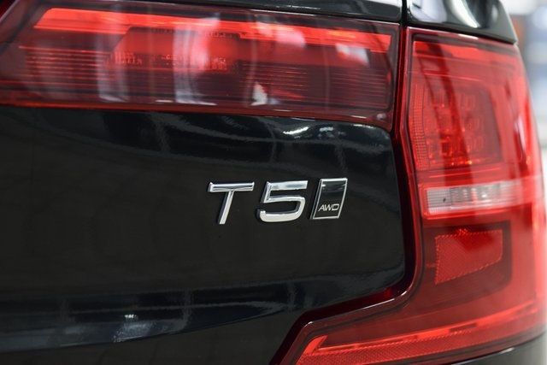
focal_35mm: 105
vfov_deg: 13.0
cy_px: 182
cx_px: 274
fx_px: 1596
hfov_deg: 19.5
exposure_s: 1/30
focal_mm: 70
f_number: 5
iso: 1600
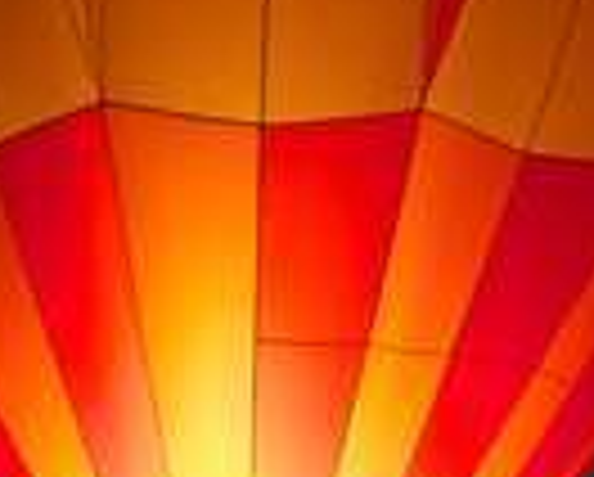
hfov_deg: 13.6
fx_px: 2394
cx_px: 760
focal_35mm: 136
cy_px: -58
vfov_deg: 11.2
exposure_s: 1/500
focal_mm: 24
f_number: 3.5
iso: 2000
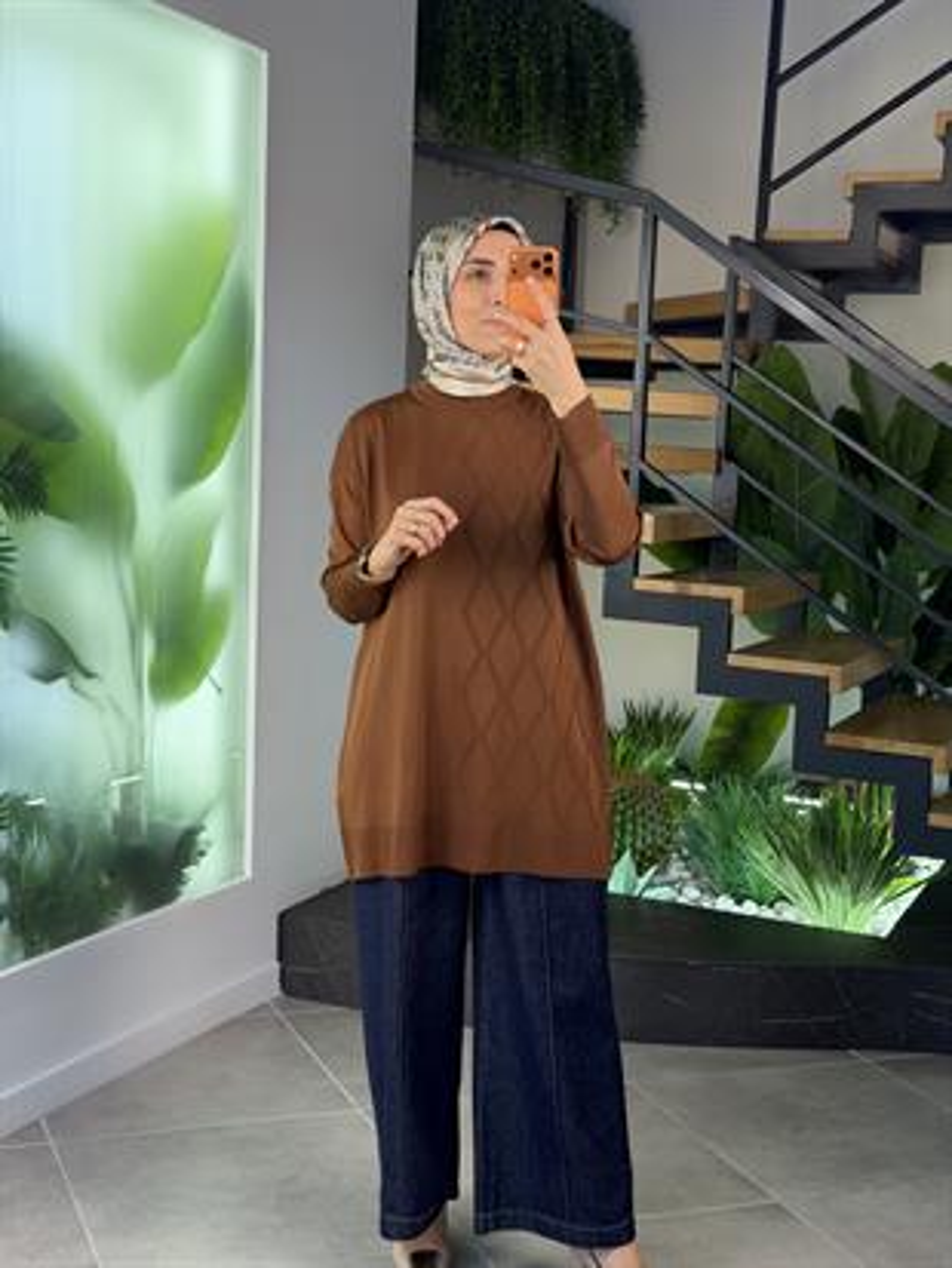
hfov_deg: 30.3
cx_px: 476
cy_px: 634
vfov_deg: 39.6
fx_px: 1759
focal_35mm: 48
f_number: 1.78
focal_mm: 6.76
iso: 50
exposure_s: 1/150
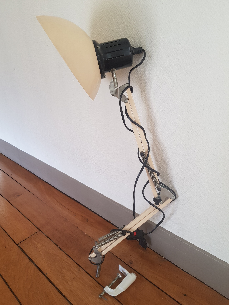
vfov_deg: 67.3
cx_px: 114
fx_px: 229
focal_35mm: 26
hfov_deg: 53.1
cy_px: 152
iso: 50
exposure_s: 1/50
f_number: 1.7
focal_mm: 4.2
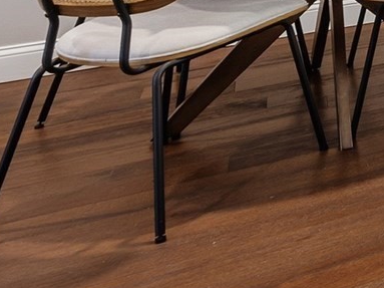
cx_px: 951
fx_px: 798
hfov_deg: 14.6
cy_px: -253
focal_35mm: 72
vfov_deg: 16.5
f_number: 8
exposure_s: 1
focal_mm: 14
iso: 100
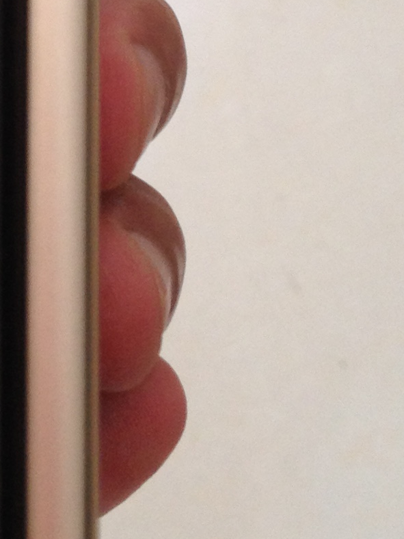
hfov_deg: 10.1
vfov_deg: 13.3
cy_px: -65
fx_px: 2256
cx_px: -55
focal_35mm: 145
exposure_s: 1/20
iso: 64
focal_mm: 4.28
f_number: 2.4
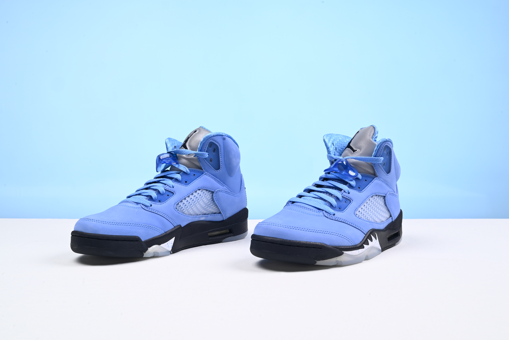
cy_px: 170
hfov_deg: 47.4
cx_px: 254
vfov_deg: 32.7
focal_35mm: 41
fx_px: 580
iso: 100
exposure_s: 1/2
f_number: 16
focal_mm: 41
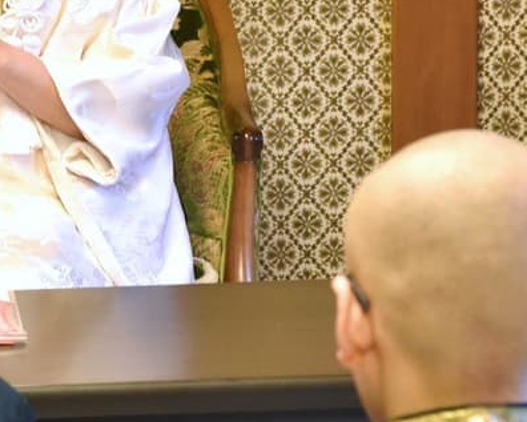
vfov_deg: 6.5
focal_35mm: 239
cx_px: -109
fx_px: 3729
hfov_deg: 8.0
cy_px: 118
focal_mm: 70
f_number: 6.3
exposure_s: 1/60
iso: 4000
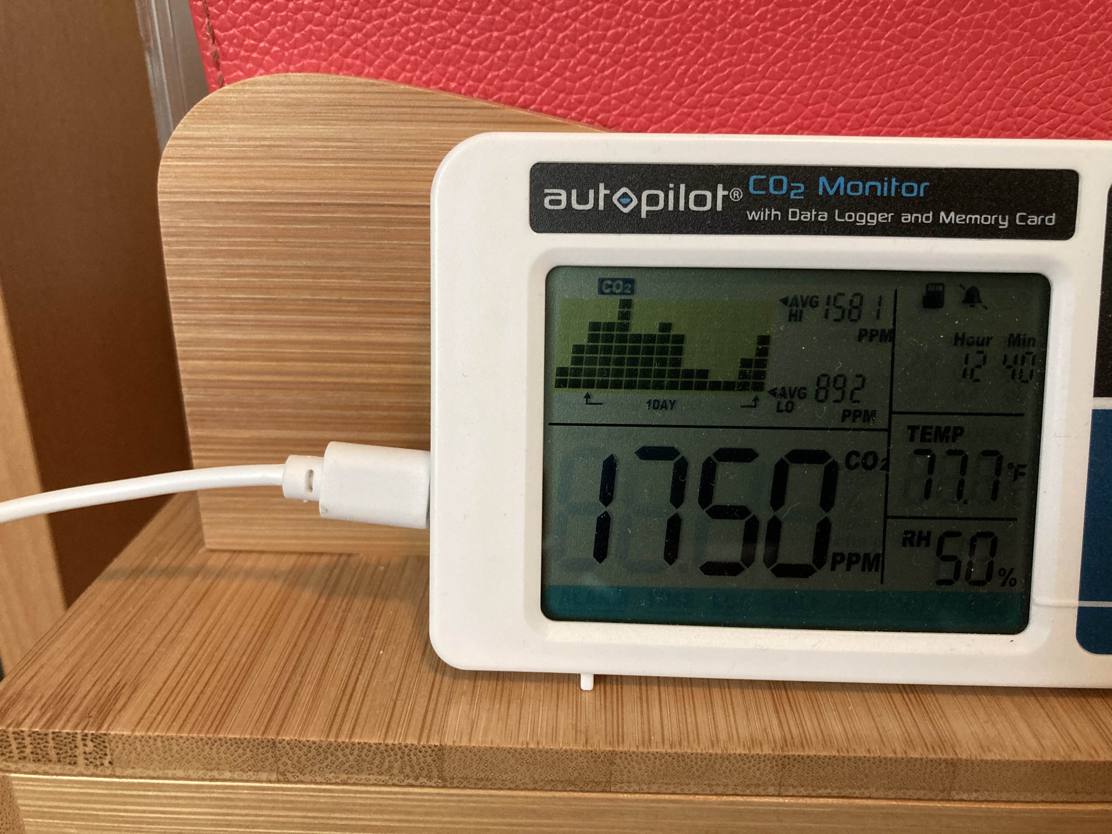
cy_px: 417
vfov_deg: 49.7
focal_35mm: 28
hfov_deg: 63.4
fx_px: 899
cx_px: 556
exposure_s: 1/40
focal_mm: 3.99
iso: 320
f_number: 1.8
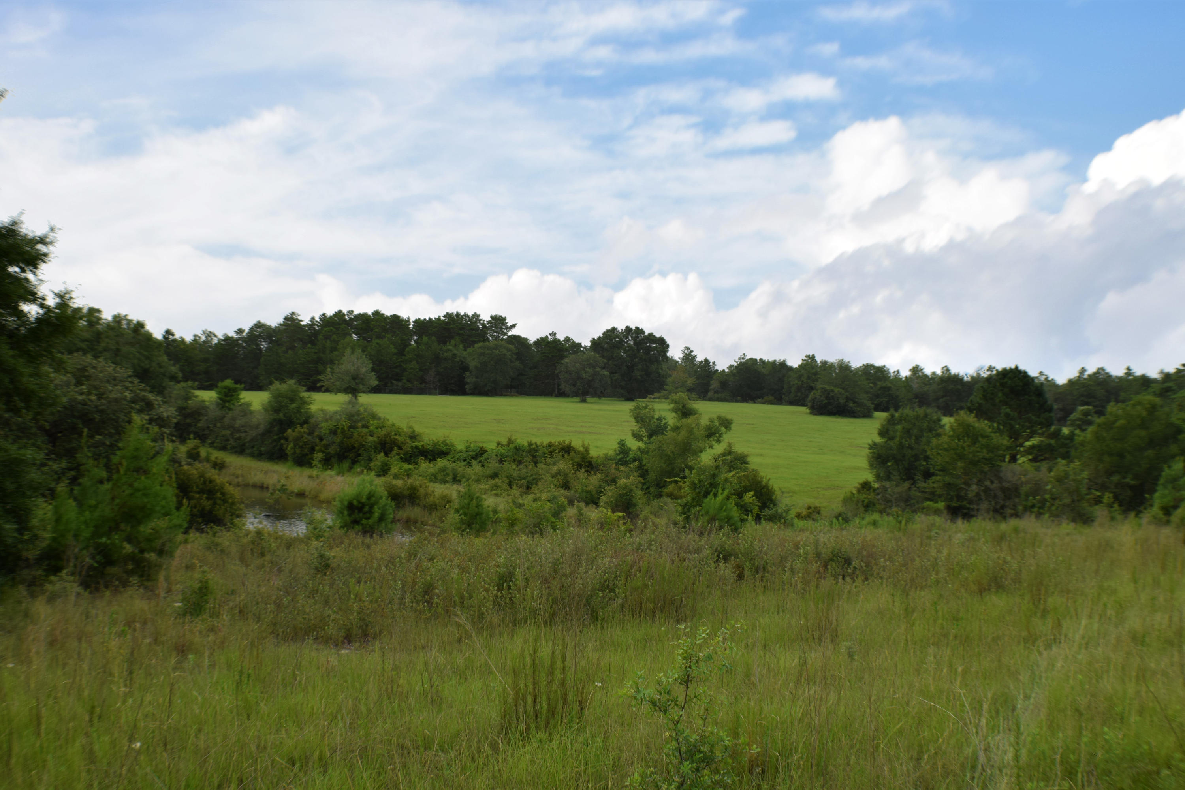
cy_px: 395
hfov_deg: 45.0
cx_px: 592
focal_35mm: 44
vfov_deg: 30.8
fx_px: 1432
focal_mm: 29
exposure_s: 1/125
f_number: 6.3
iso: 100
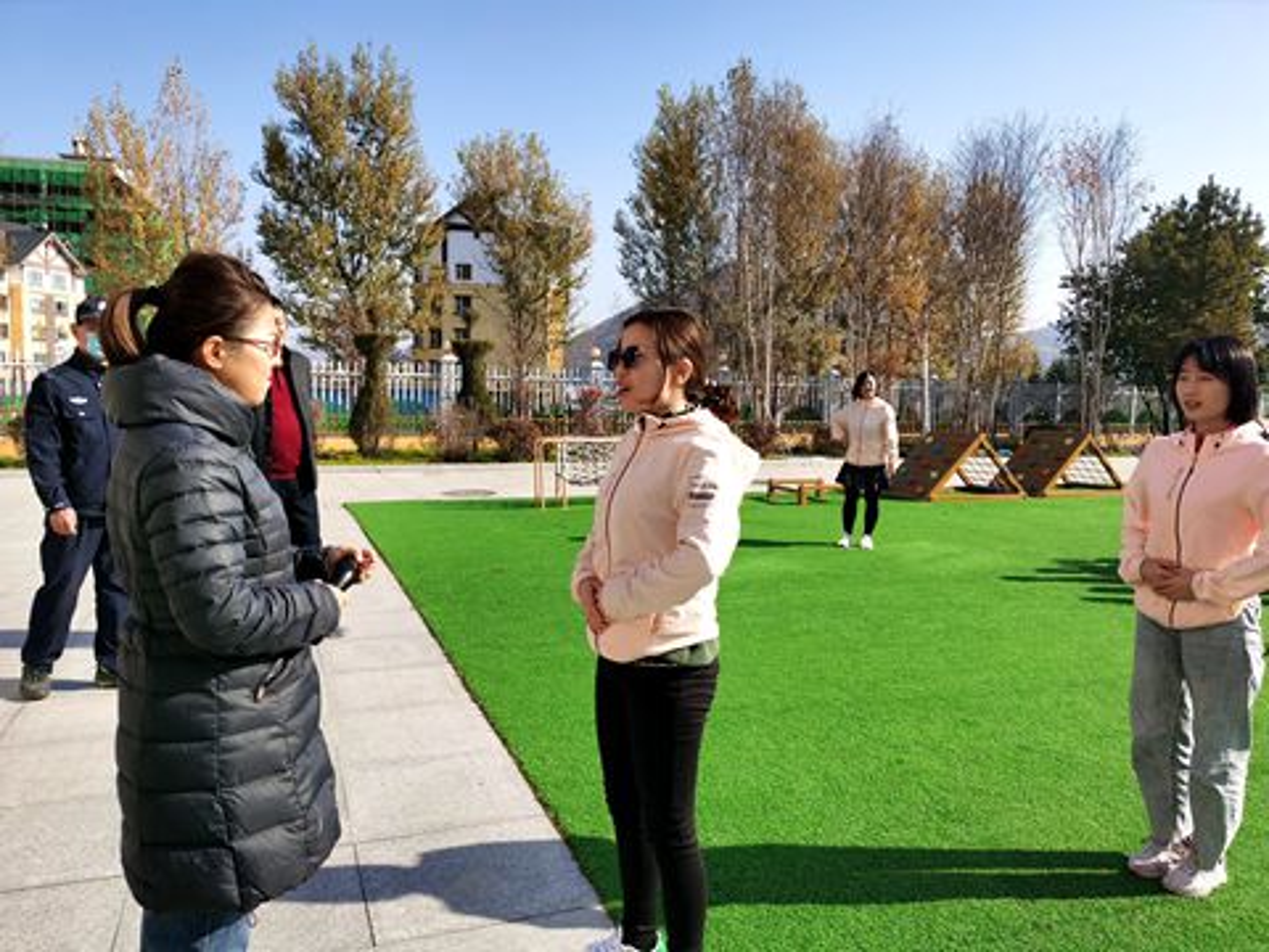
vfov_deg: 51.4
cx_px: 634
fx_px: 990
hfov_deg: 65.3
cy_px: 476
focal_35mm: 27
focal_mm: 5.56
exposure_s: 1/3922
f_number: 1.6
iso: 50
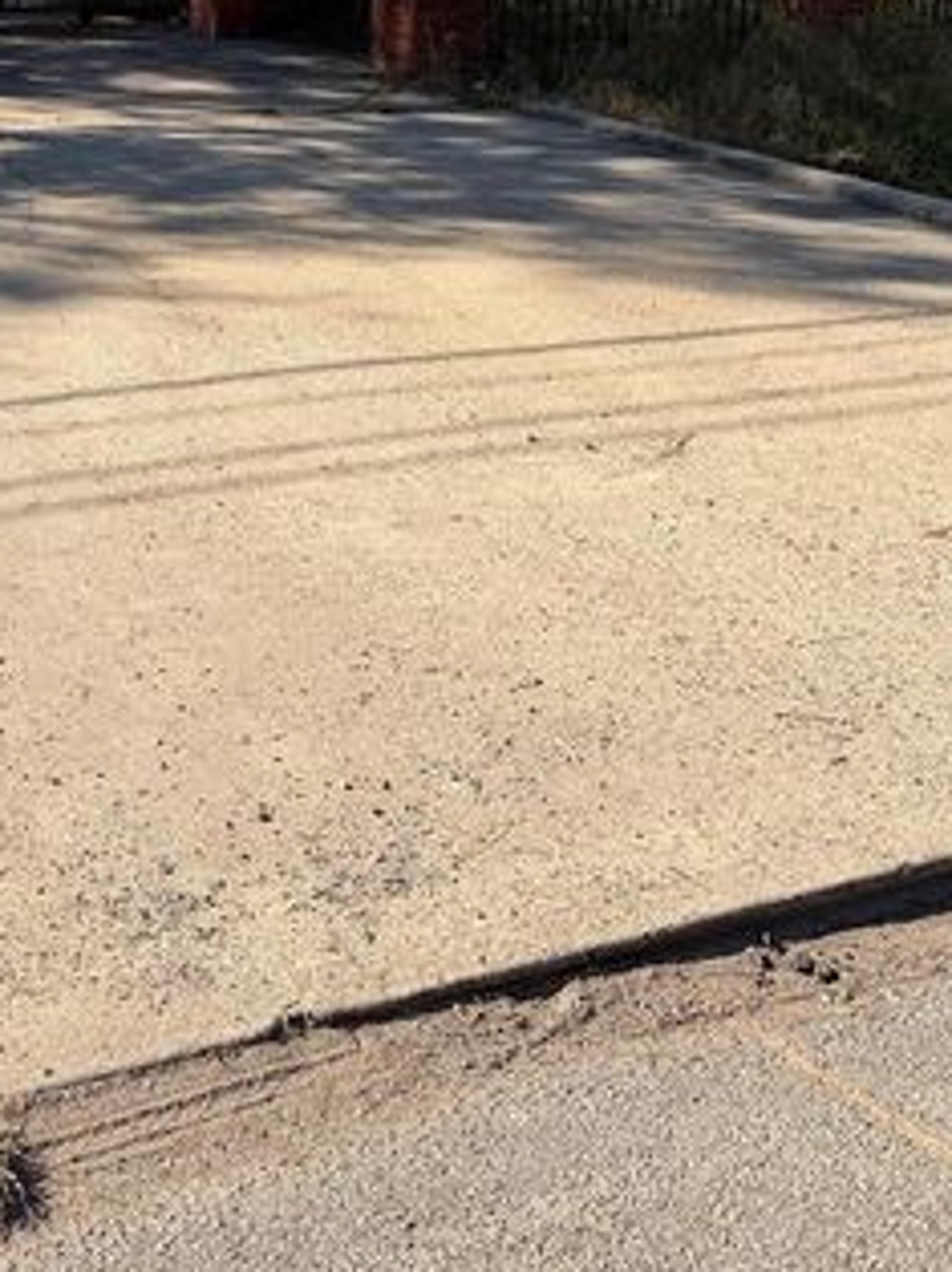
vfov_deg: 34.6
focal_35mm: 51
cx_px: 263
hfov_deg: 28.2
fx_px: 1873
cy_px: 38
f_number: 1.78
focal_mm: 6.76
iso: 80
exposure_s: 1/2907
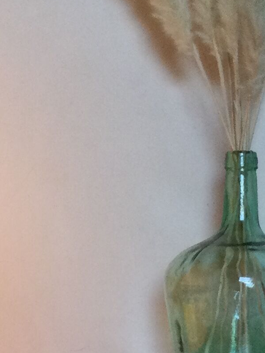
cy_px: 199
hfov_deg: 11.5
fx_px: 1296
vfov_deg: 15.5
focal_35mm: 127
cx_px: -47
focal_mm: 3.3
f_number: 2.4
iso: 40
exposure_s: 1/33
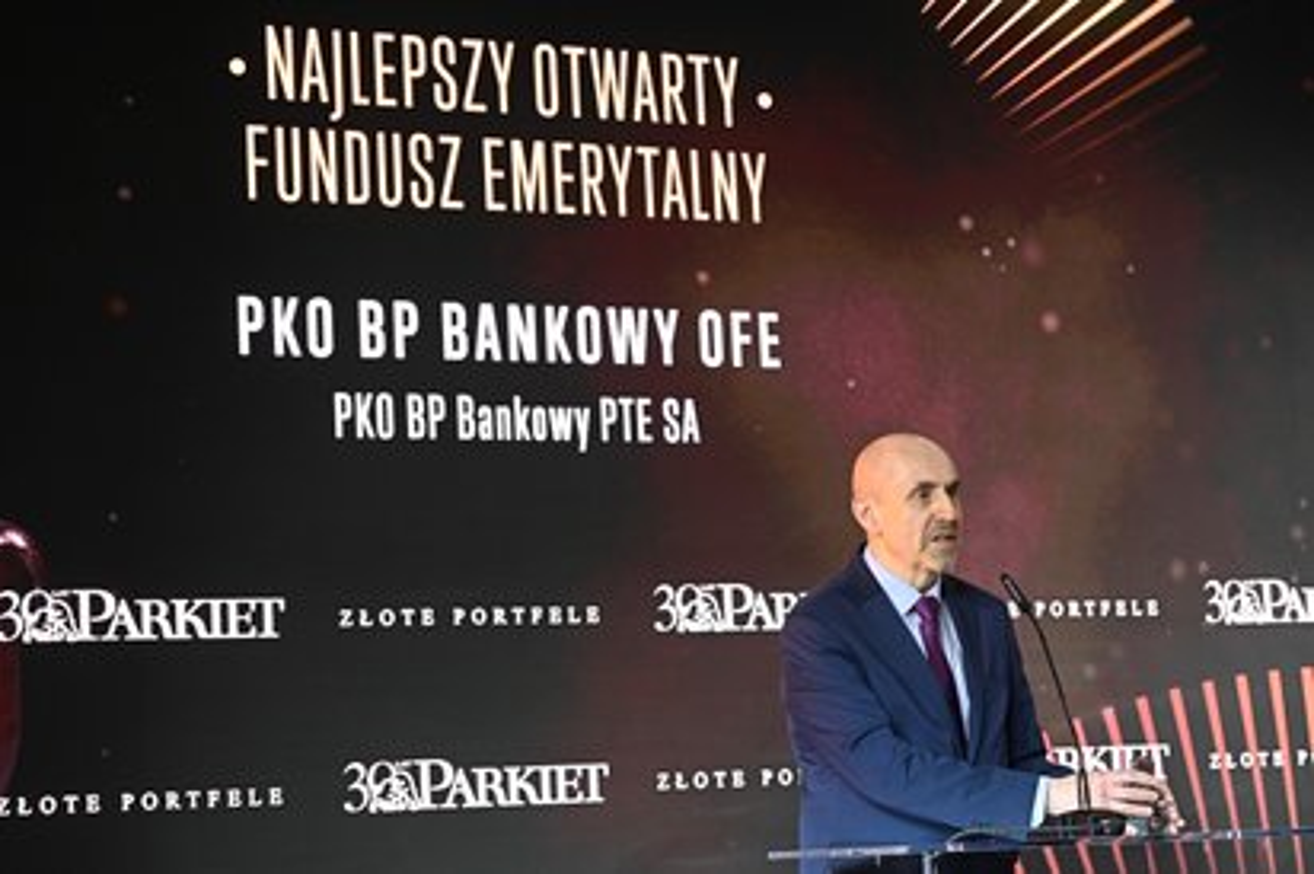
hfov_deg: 26.7
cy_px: 437
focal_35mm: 76
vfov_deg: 17.9
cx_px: 657
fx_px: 2772
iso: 3200
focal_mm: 76
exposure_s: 1/100
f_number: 5
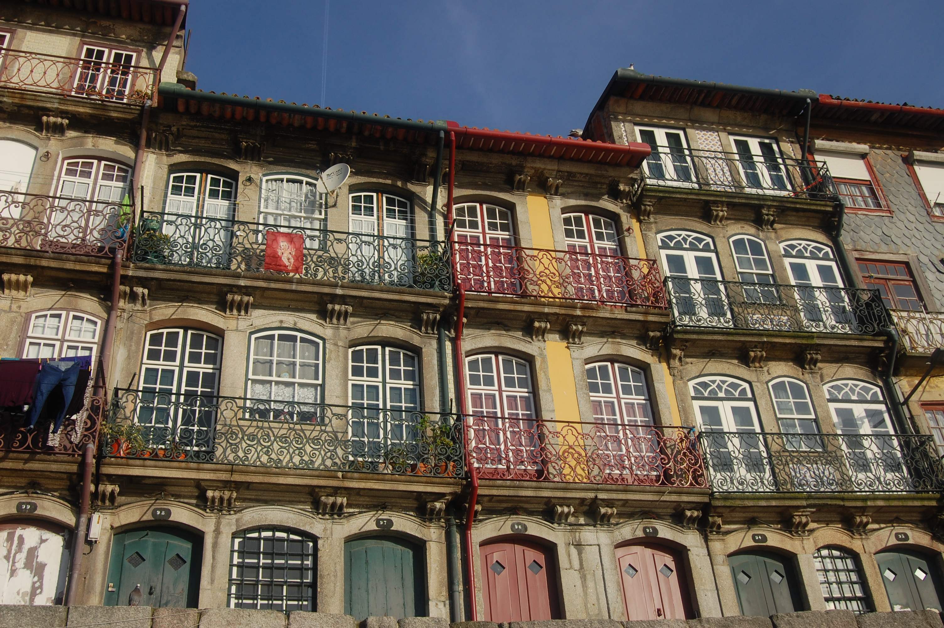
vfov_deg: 36.8
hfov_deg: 53.2
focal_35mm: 36
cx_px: 472
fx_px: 943
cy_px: 314
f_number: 9
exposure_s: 1/320
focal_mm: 24
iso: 200
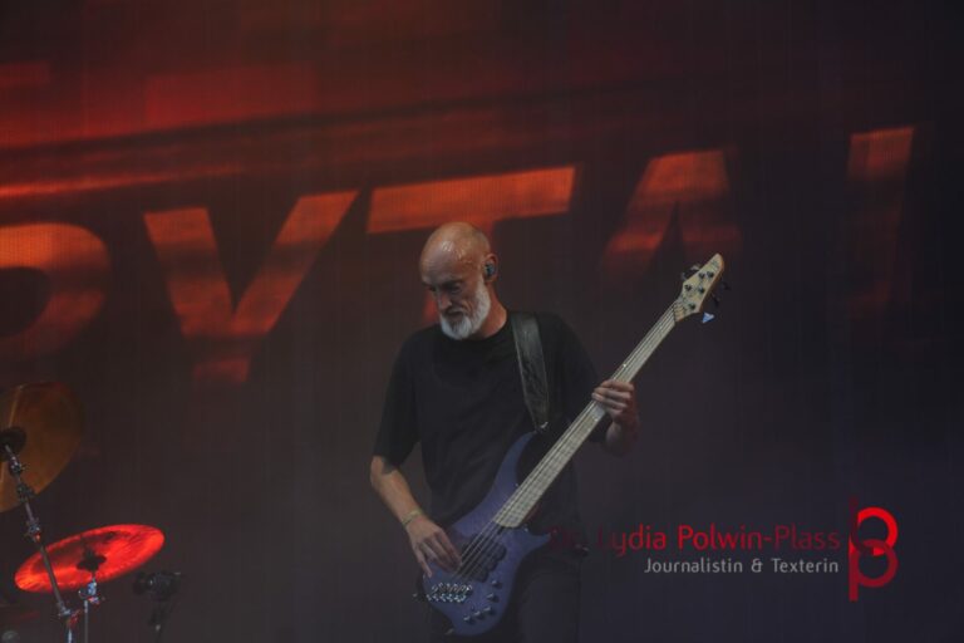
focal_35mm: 154
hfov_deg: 13.3
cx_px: 482
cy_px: 322
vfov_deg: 8.9
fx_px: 4137
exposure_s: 1/160
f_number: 5.6
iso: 640
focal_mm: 103
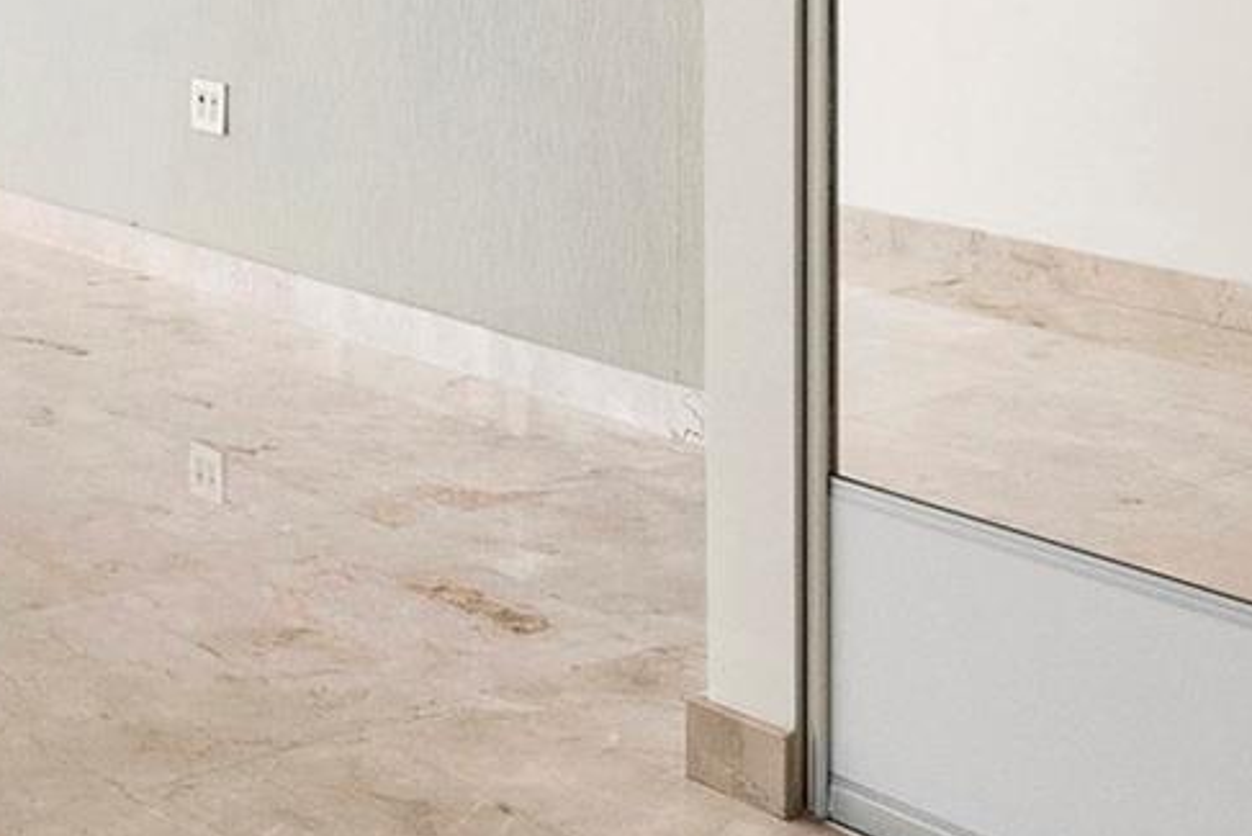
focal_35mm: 69
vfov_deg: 18.3
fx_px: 2400
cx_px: 5
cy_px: -273
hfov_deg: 27.6
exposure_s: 1/320
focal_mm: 14
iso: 400
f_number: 8
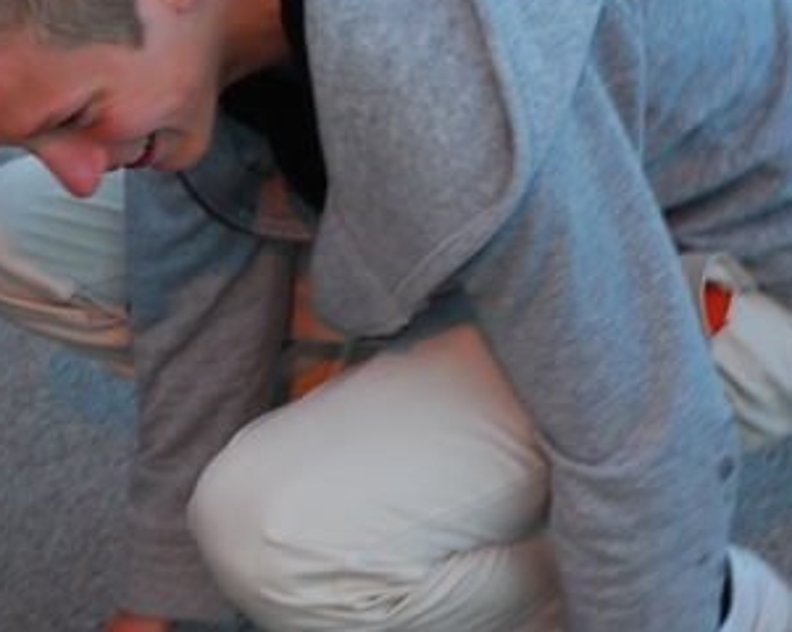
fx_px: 2809
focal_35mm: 120
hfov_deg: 15.7
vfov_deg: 12.8
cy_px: 313
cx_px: -34
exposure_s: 1/30
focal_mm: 40
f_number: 4.5
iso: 800
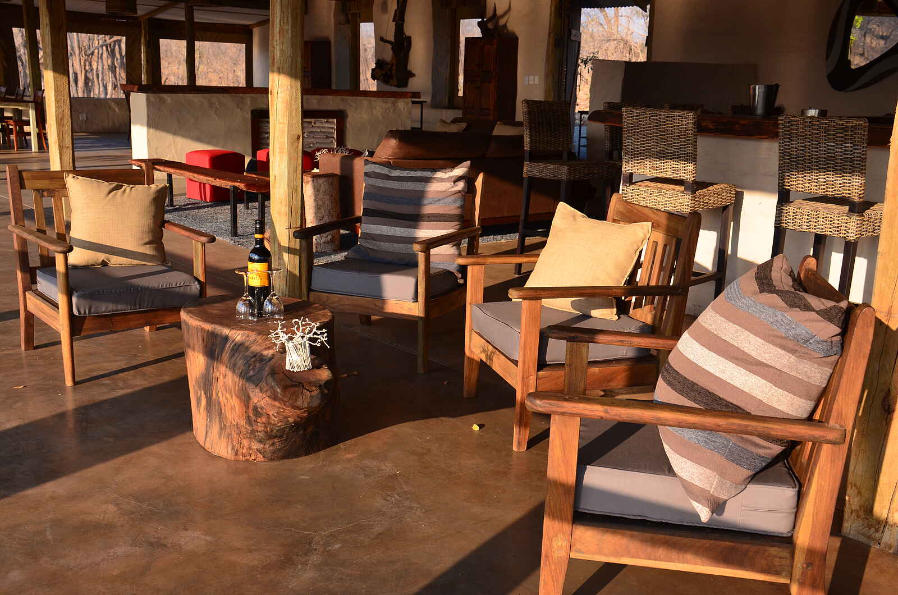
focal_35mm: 38
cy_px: 298
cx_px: 449
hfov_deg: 51.4
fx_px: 934
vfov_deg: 35.3
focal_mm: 25
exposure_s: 1/125
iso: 280
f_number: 5.6
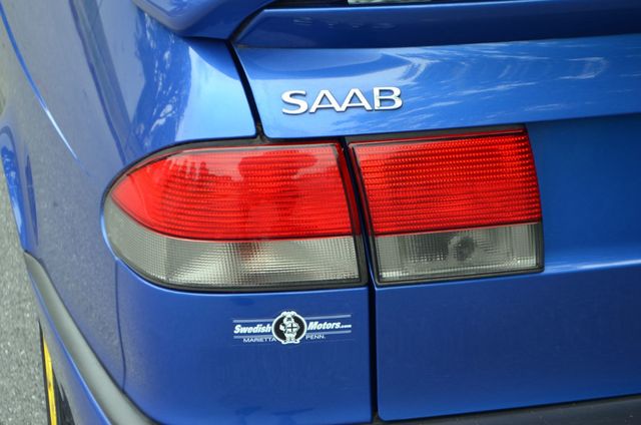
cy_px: 212
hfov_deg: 24.7
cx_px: 320
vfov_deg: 16.5
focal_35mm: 82
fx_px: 1466
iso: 200
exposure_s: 1/125
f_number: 5.6
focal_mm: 55
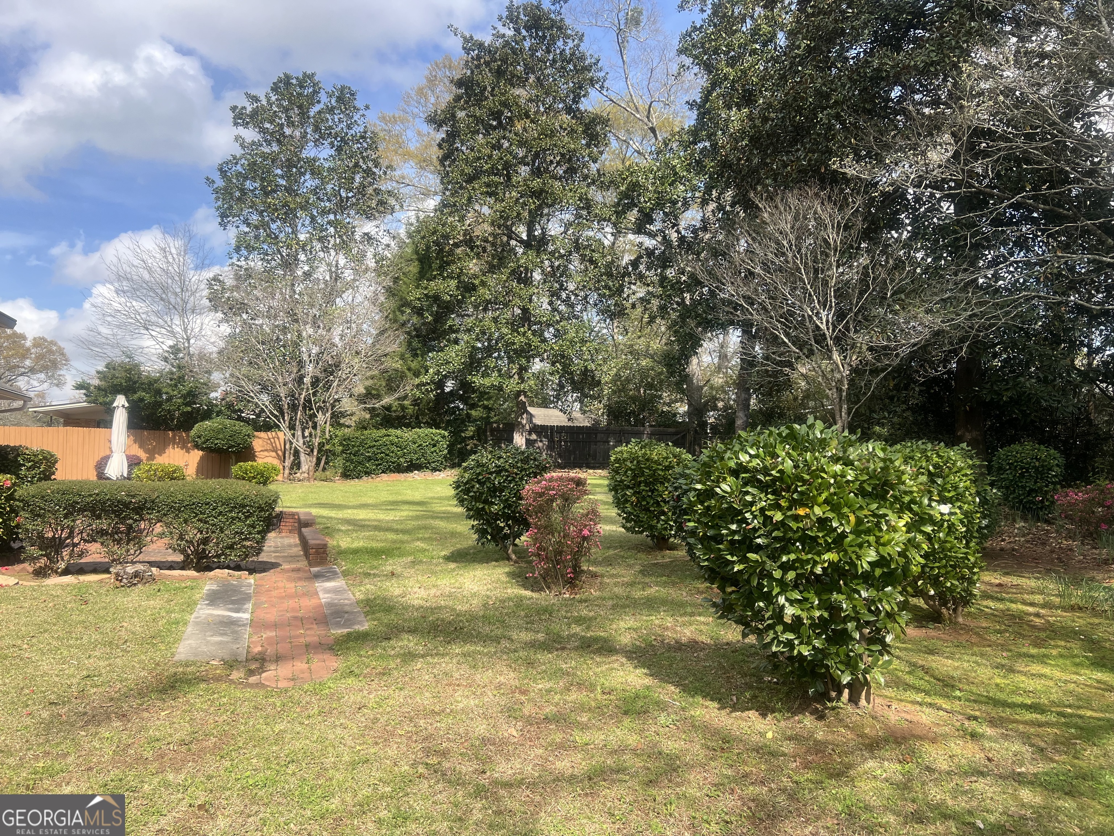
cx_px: 557
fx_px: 837
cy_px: 418
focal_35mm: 26
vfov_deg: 53.1
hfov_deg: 67.3
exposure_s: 1/1972
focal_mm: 5.7
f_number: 1.5
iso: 50
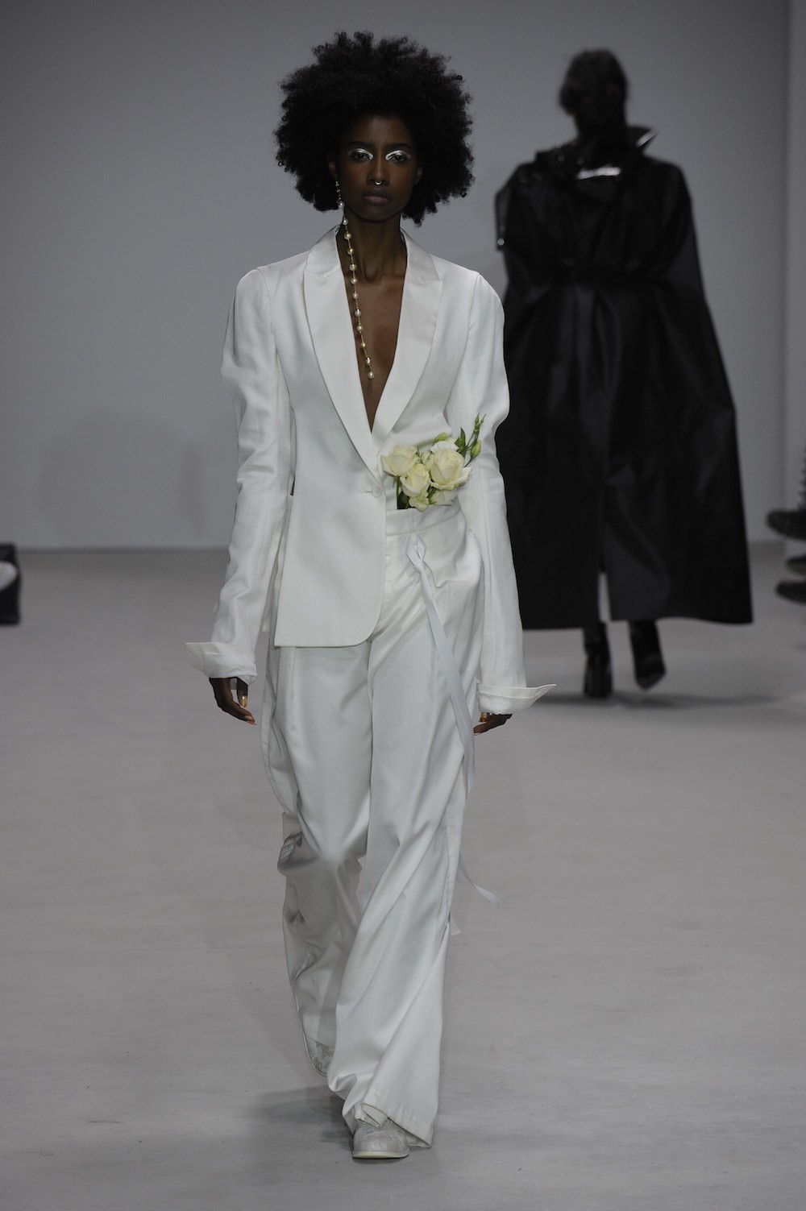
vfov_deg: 10.3
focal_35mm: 200
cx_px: 403
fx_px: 6725
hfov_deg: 6.9
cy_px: 606
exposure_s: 1/500
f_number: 5.6
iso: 1000
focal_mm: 200
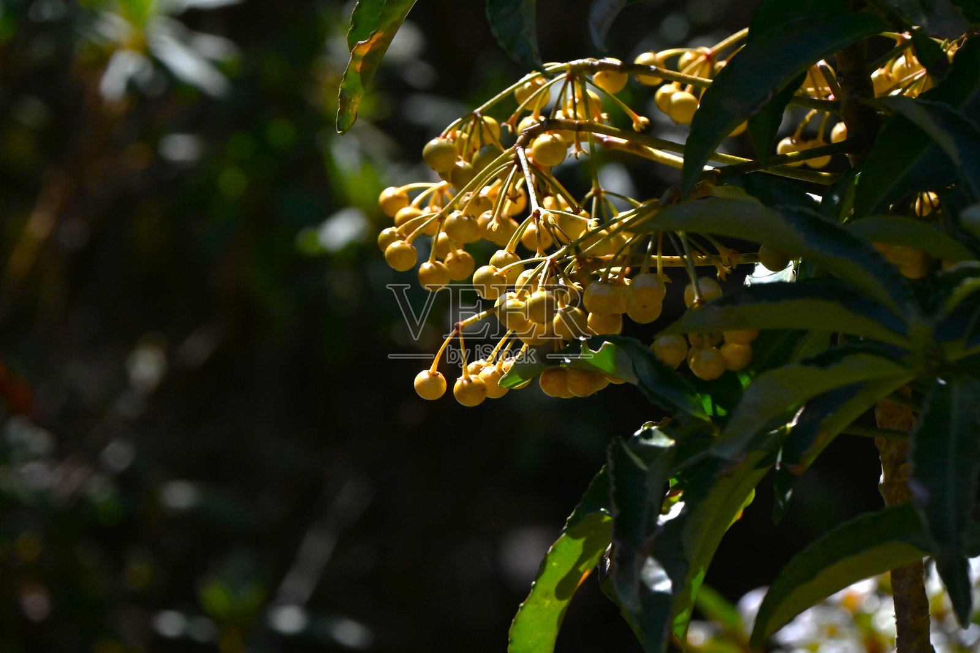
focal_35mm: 360
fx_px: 9800
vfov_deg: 3.8
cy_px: 326
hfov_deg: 5.7
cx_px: 490
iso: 400
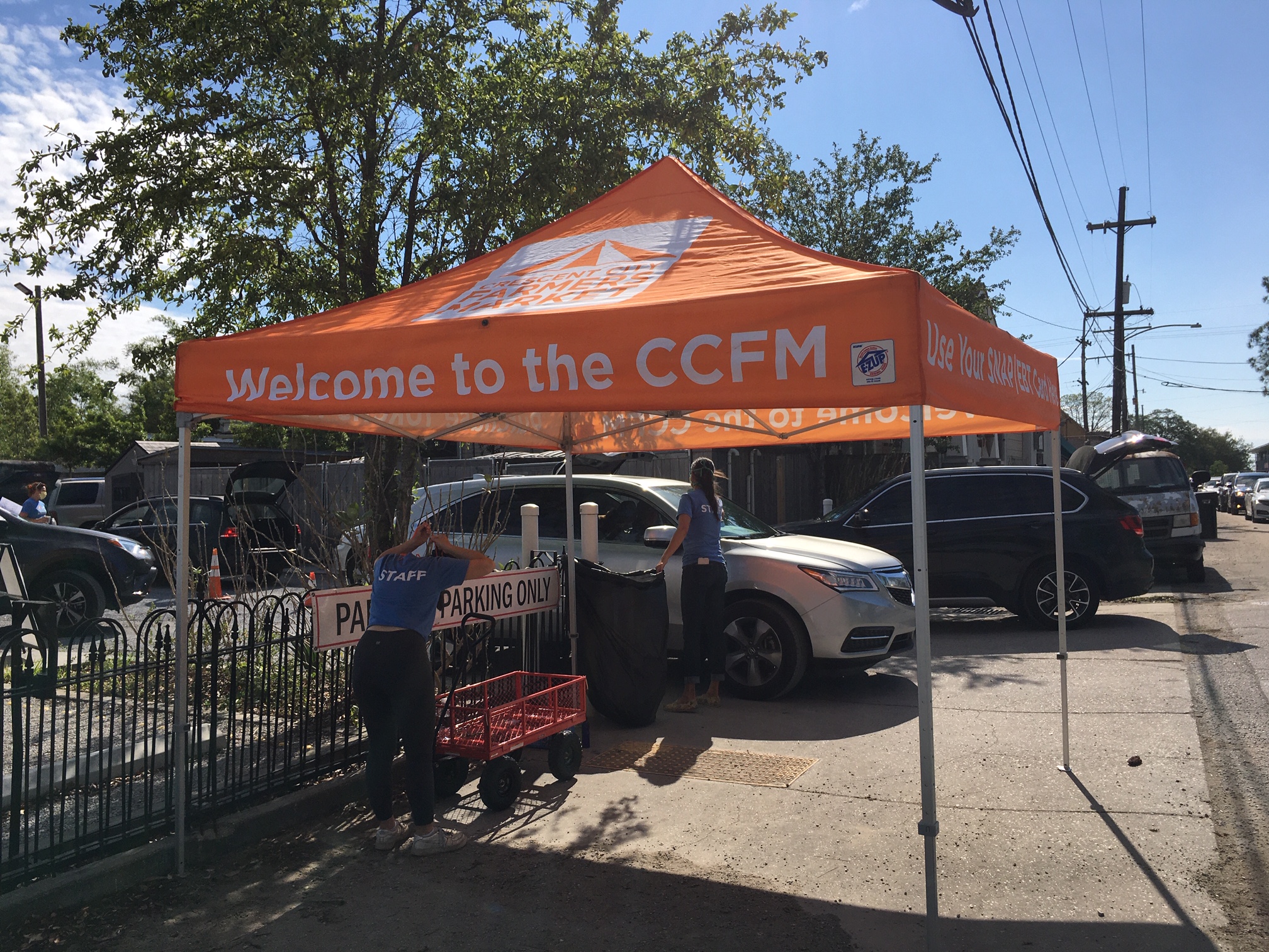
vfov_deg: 48.2
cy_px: 476
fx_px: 1063
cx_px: 634
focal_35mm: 29
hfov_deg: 61.7
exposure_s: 1/2849
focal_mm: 4.15
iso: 25
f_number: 2.2
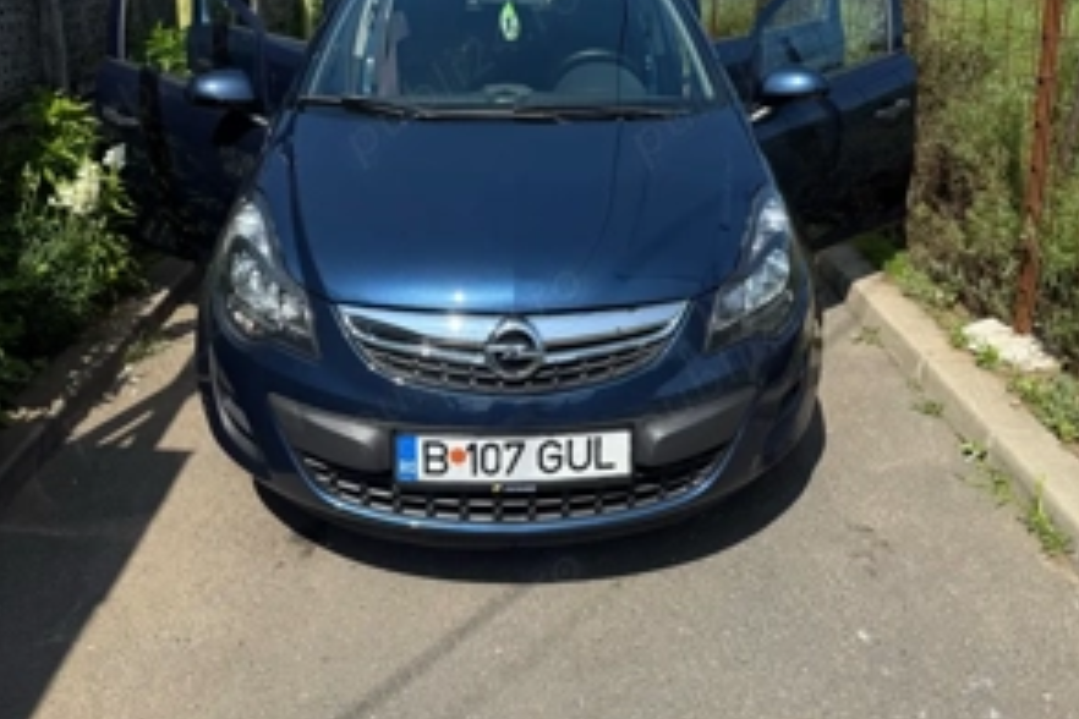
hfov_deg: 55.8
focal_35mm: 34
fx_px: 1019
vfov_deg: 37.1
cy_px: 114
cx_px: 536
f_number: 1.78
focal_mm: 6.76
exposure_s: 1/3425
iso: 80
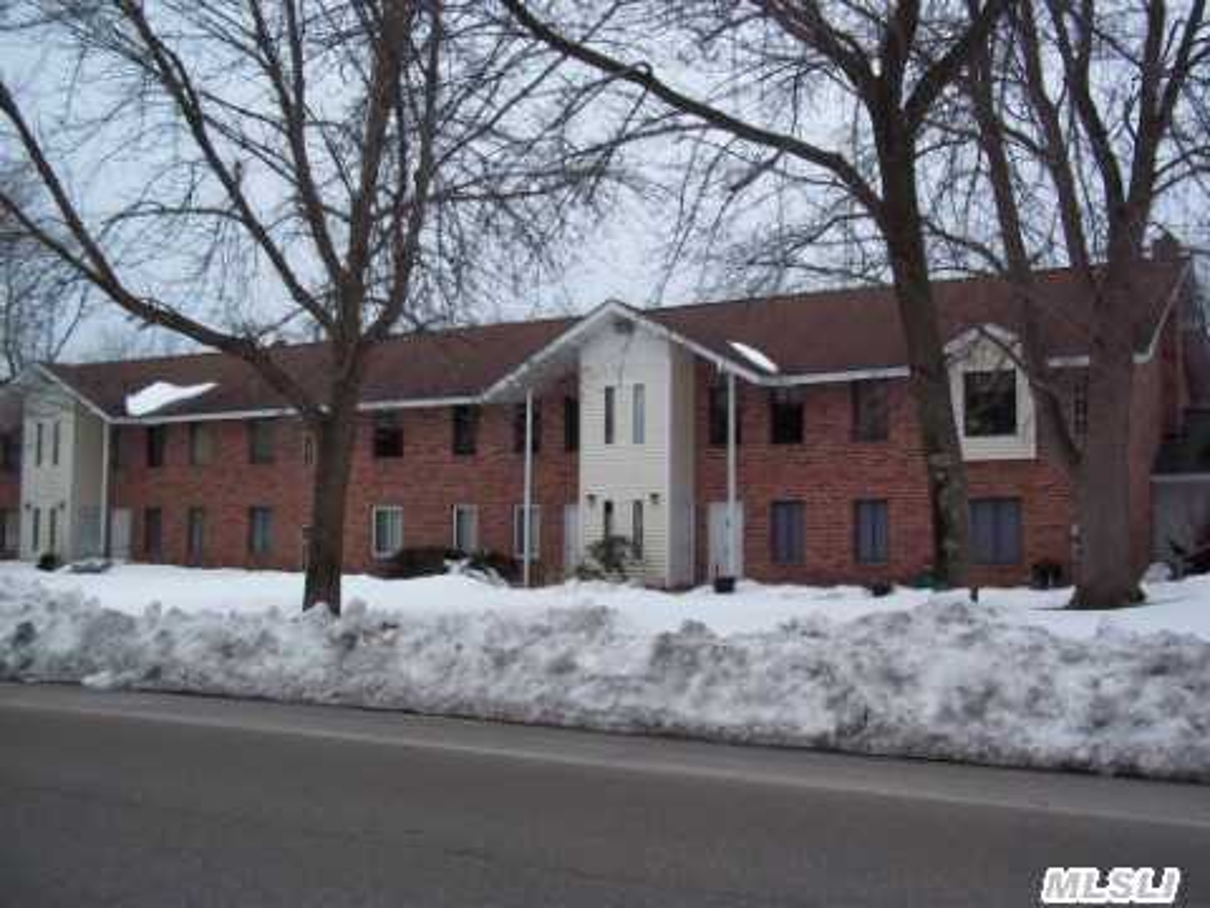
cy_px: 454
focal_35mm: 36
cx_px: 605
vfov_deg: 39.7
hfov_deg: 51.4
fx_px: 1258
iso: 80
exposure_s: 1/250
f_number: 3.1
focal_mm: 6.5
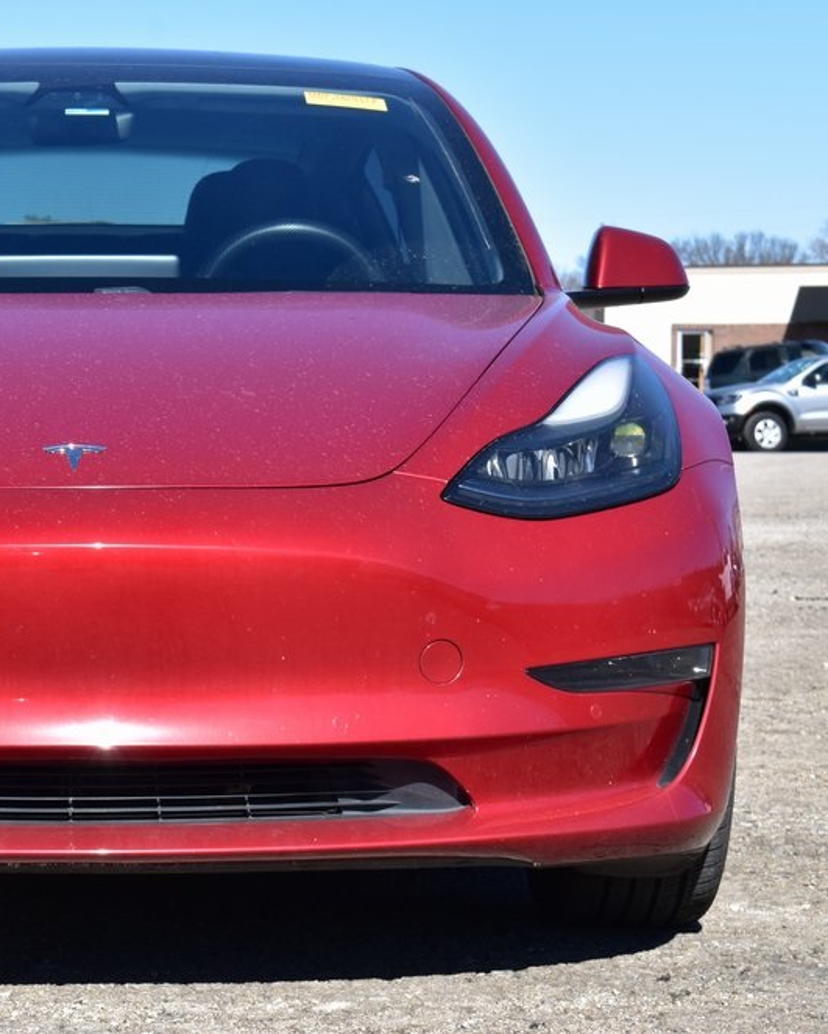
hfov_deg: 13.5
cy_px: 508
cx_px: 58
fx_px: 3459
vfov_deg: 17.0
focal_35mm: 113
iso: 400
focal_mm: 52
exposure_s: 1/400
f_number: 11
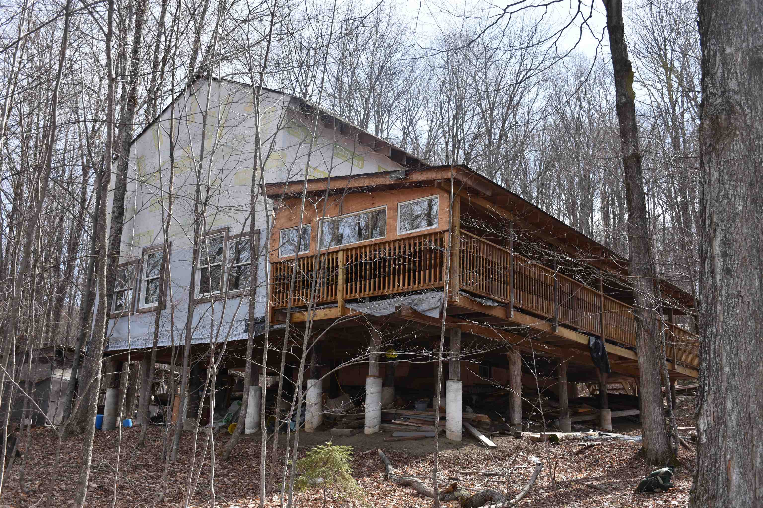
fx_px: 763
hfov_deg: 53.1
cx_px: 382
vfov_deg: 36.9
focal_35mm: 36
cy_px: 254
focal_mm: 24
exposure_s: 1/250
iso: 100
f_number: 5
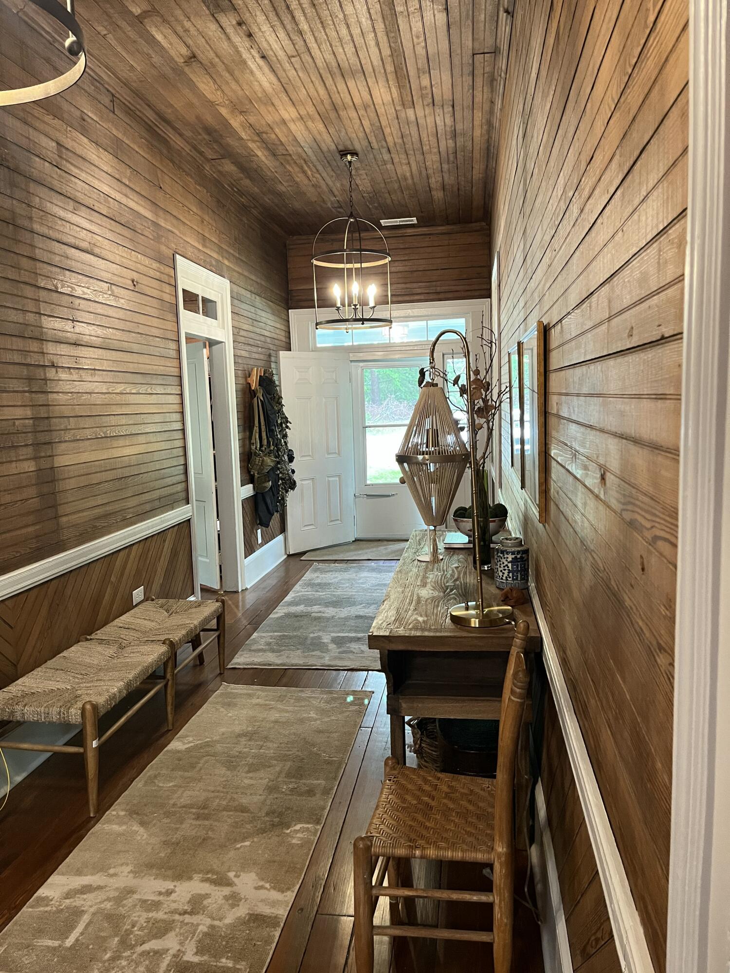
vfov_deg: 67.3
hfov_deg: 53.1
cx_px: 365
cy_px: 486
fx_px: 731
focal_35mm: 26
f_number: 1.6
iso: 400
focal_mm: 5.1
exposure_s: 1/60
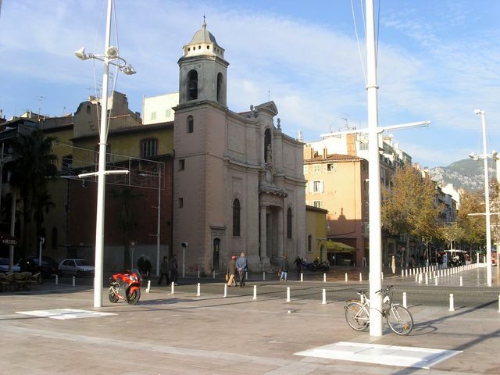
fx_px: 549
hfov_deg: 49.0
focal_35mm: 38
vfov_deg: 37.7
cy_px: 188
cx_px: 250
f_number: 5.6
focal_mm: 7.8
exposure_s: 1/350
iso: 100
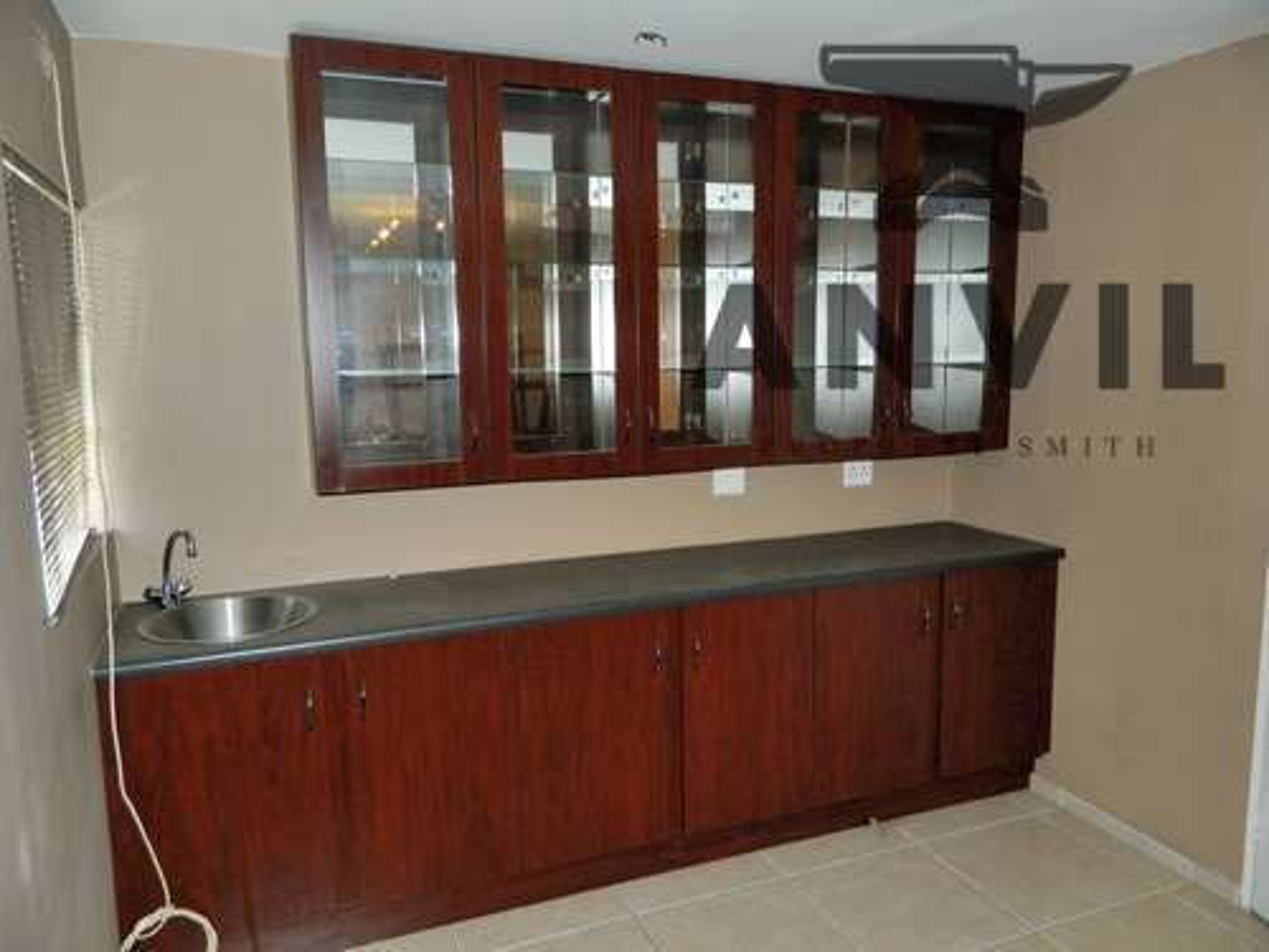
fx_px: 916
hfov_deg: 69.4
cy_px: 476
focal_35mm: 25
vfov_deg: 54.9
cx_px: 634
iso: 200
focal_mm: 4.5
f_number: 3.1
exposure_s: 1/30
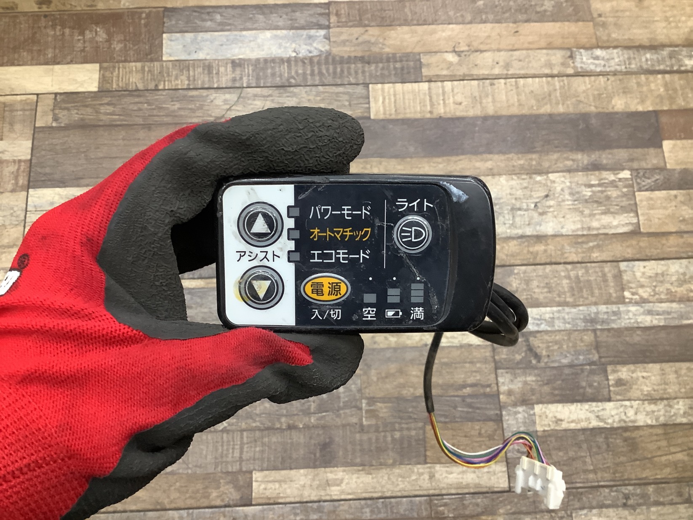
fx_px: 621
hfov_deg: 58.3
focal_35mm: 31
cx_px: 346
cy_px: 260
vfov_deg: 45.5
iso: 160
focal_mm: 3.3
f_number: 2.4
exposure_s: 1/60
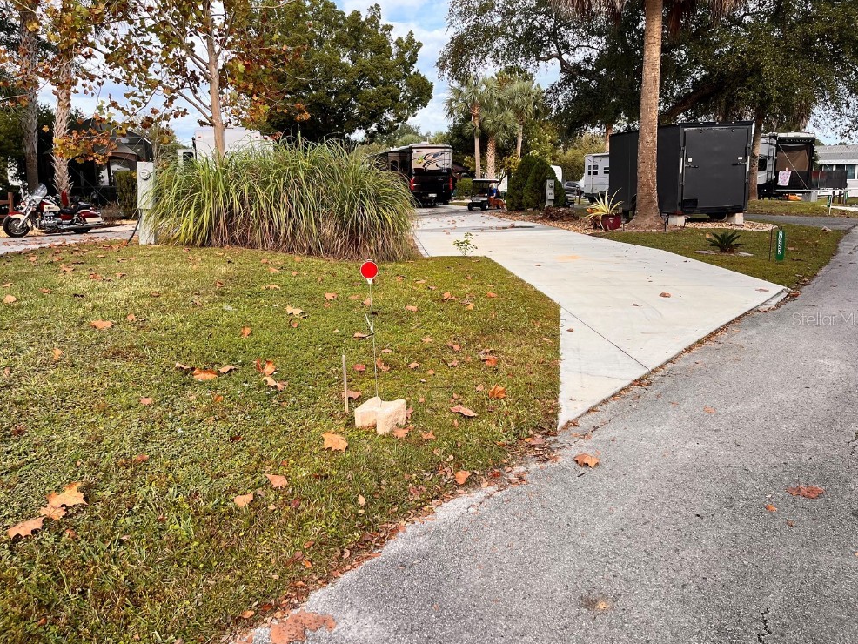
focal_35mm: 27
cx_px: 428
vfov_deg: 51.4
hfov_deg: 65.3
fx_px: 669
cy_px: 319
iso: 50
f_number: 1.6
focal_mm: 5.1
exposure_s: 1/928
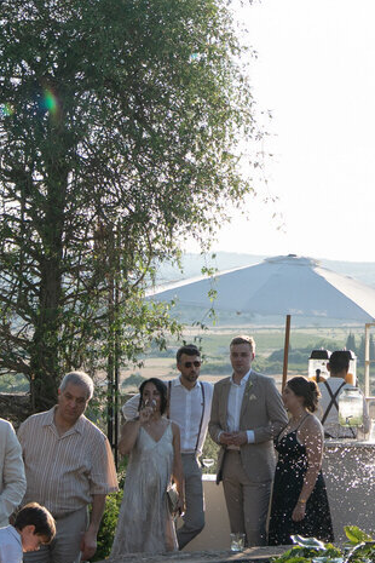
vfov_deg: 16.7
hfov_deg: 11.4
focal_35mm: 120
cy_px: 4
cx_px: 317
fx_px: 1875
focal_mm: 31
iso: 100
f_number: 2.8
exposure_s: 1/1000
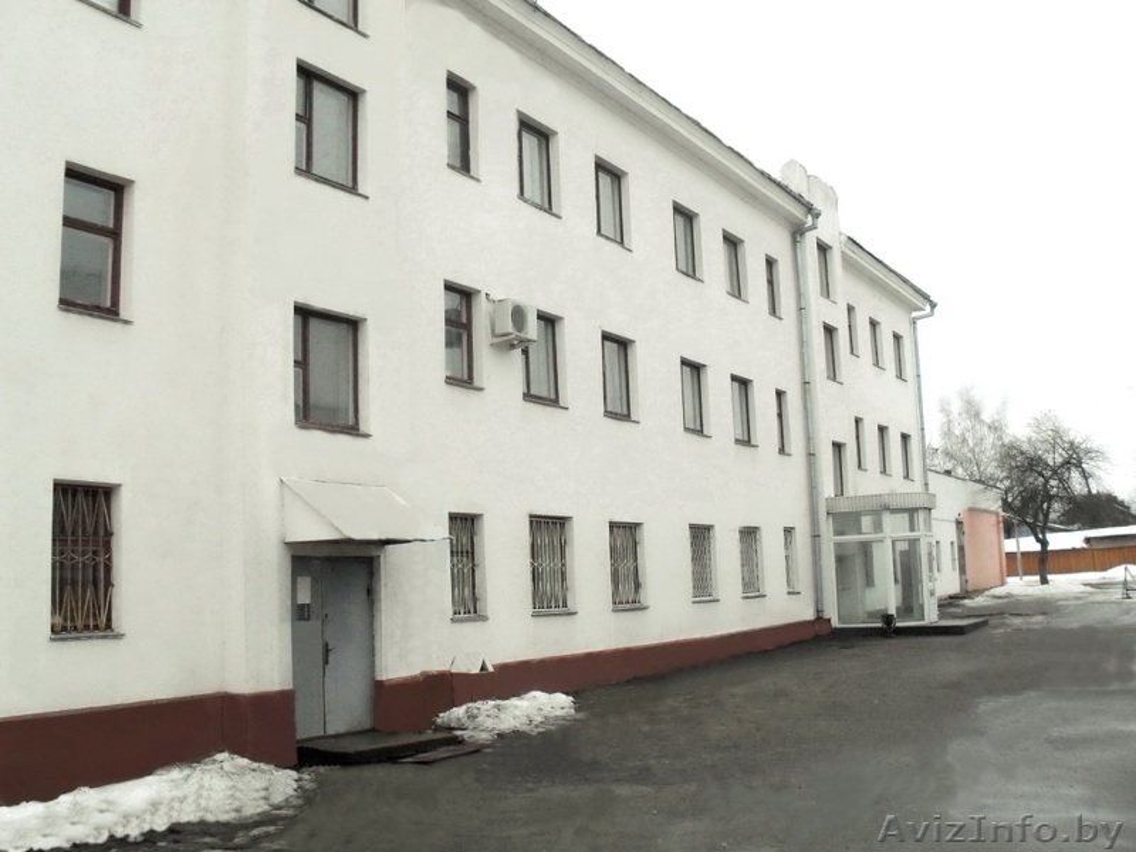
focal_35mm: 35
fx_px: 1149
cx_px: 568
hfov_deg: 52.6
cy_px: 426
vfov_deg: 40.7
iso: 100
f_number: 8.4
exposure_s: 1/180
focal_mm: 6.3
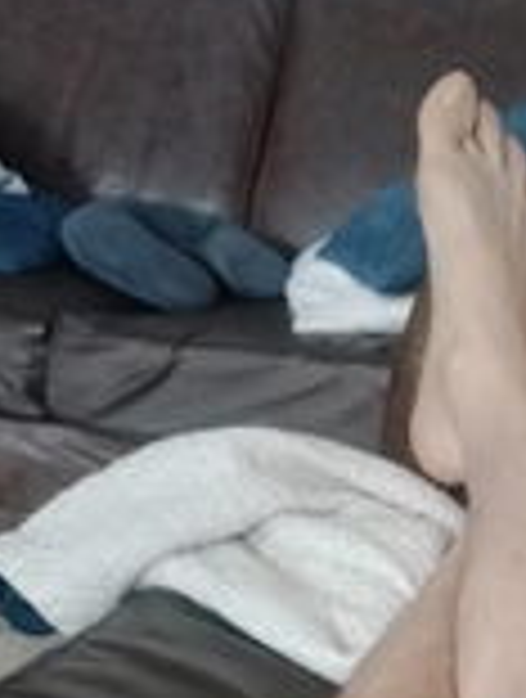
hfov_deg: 19.9
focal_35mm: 72
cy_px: 869
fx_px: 1453
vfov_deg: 24.1
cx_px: 522
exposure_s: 1/10
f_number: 1.8
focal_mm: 4.26
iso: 13248
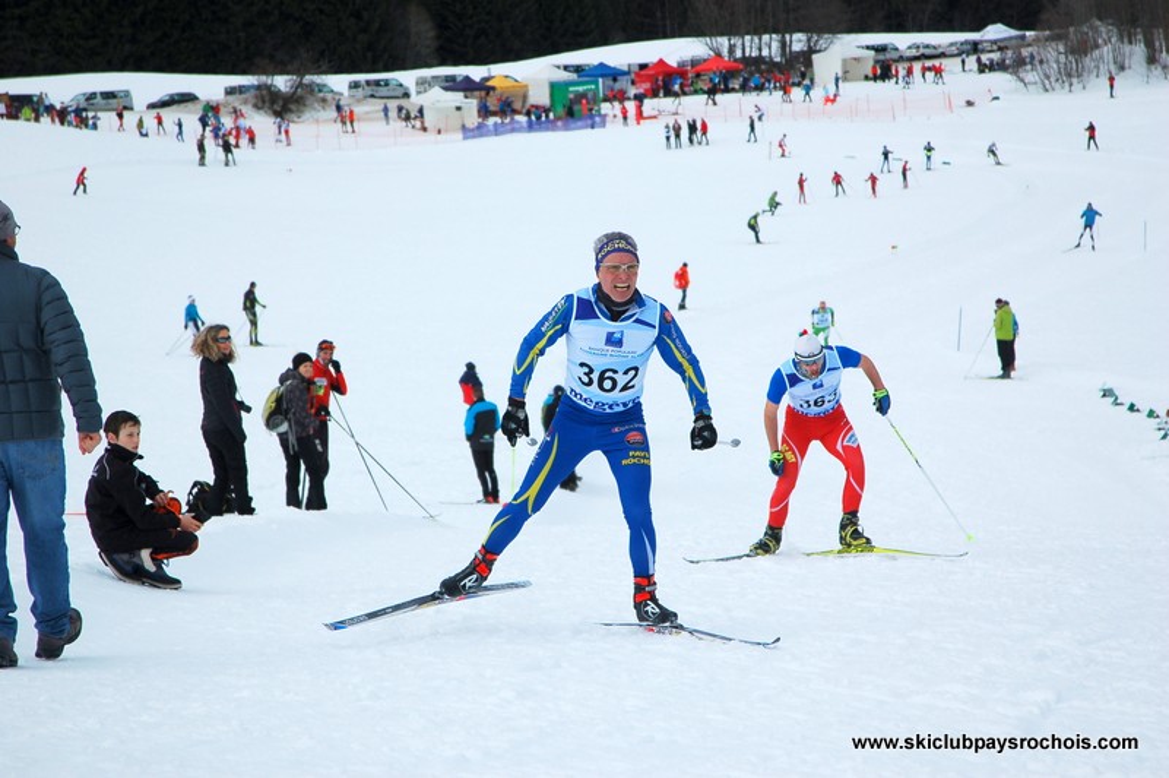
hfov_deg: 16.1
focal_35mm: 128
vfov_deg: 10.7
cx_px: 584
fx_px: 4137
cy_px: 389
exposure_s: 1/1250
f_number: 5
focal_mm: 85
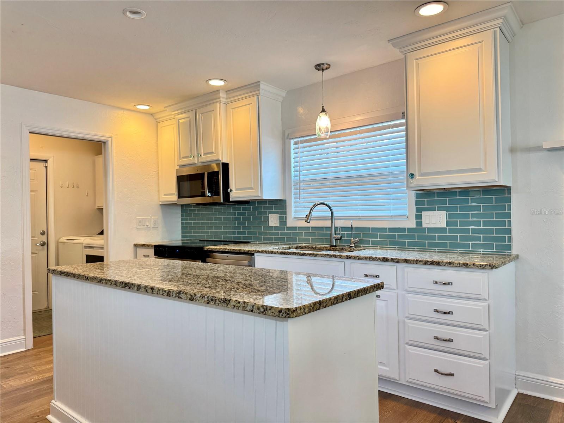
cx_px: 282
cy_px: 212
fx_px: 391
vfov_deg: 56.8
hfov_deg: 71.6
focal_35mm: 24
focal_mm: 6.76
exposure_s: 1/120
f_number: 1.78
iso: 160
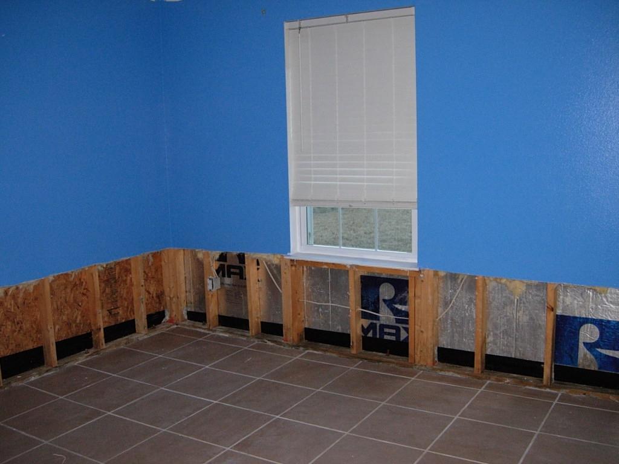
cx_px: 310
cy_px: 232
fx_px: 644
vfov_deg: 39.7
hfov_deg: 51.4
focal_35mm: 36
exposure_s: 1/181
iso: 200
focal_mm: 7.5
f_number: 2.7
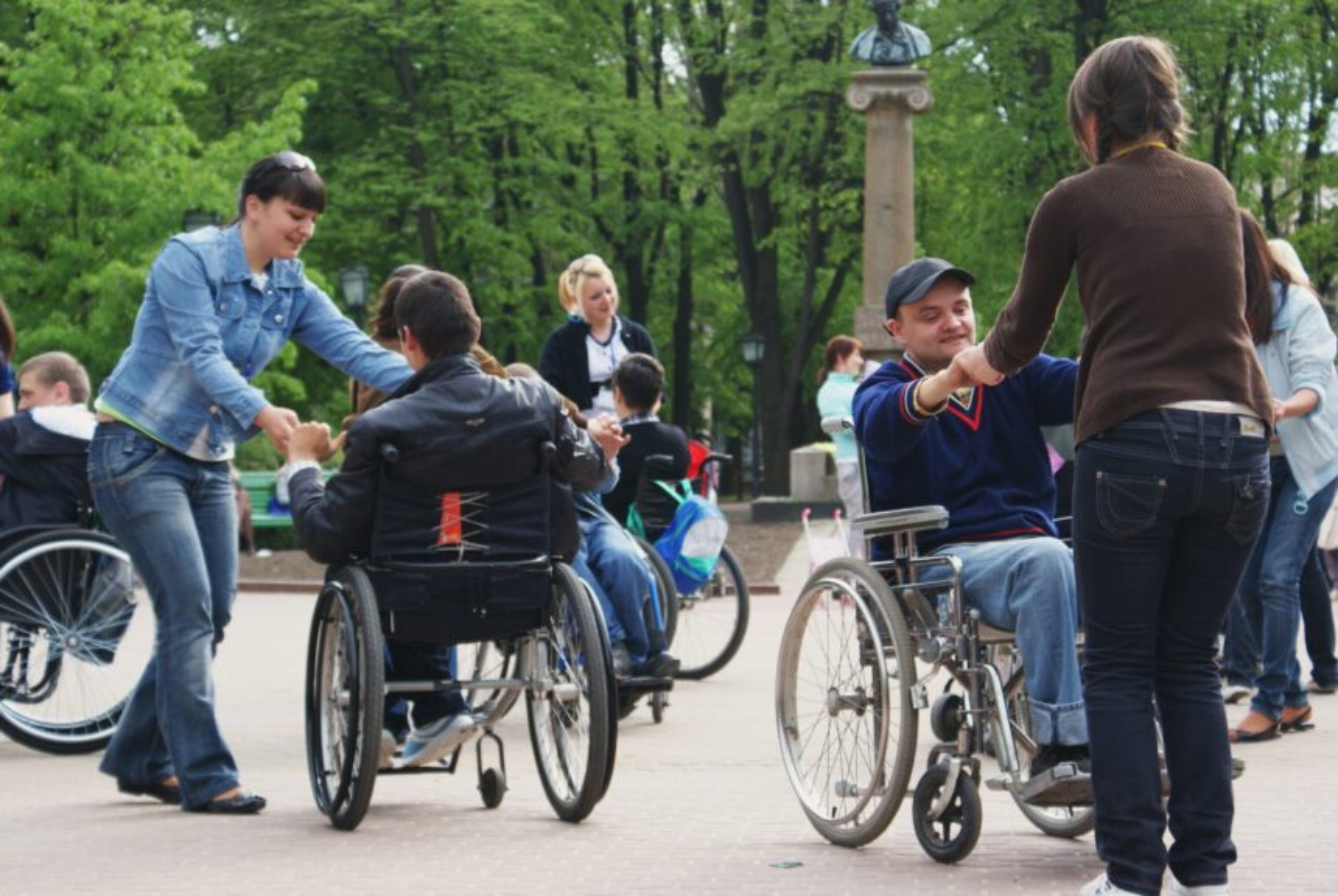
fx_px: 3350
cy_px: 448
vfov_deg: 15.2
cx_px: 669
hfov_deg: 22.6
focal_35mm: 90
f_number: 5.6
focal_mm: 60
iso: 200
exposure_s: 1/125
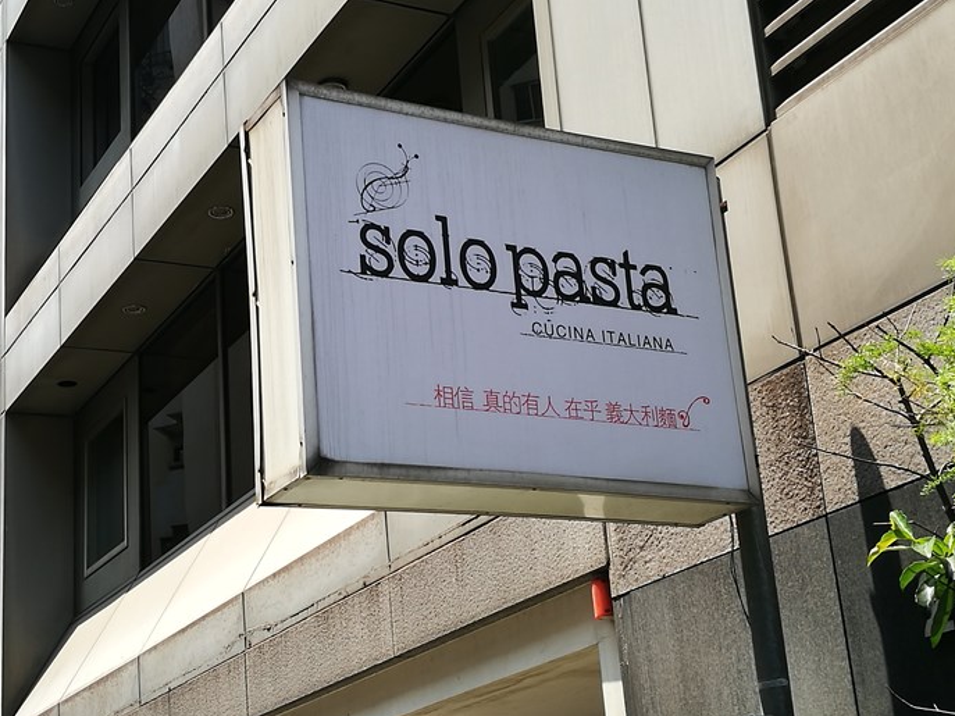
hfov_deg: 29.8
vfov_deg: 22.6
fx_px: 1793
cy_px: 350
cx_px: 464
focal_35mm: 65
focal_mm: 4.5
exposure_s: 1/440
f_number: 2.2
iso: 50
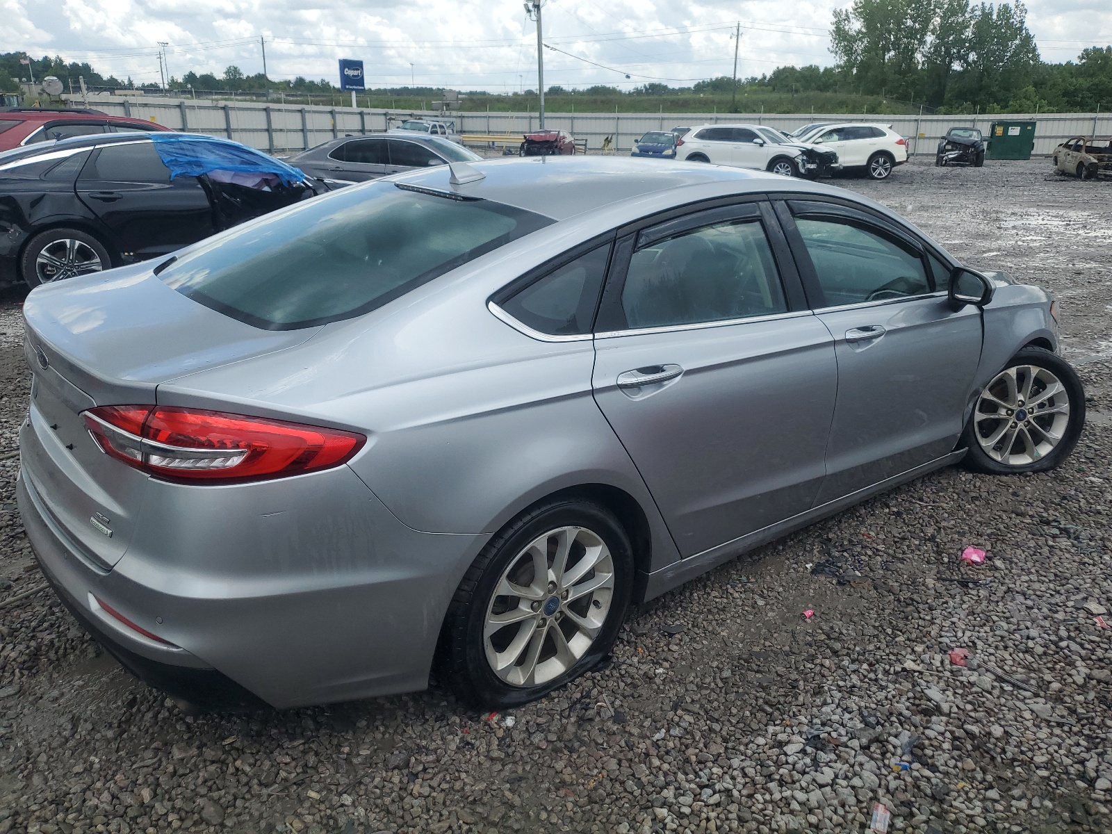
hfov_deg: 67.3
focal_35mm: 26
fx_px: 835
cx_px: 556
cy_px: 417
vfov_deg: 53.1
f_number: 1.5
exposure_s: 1/2500
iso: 50
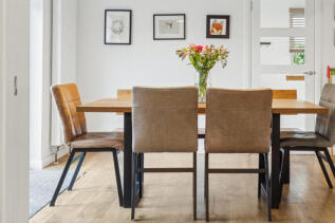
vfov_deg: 29.5
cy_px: 67
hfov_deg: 43.3
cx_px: 209
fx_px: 419
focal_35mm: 45
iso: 800
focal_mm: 20
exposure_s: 1/25
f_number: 6.3
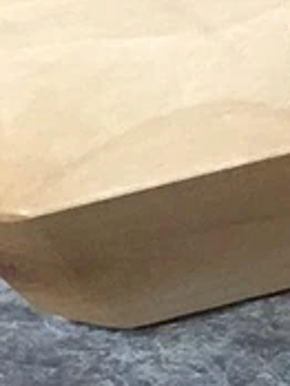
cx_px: 868
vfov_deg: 9.3
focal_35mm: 213
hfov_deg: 6.4
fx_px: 2373
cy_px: 144
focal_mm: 4.15
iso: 160
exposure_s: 1/30
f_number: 2.2
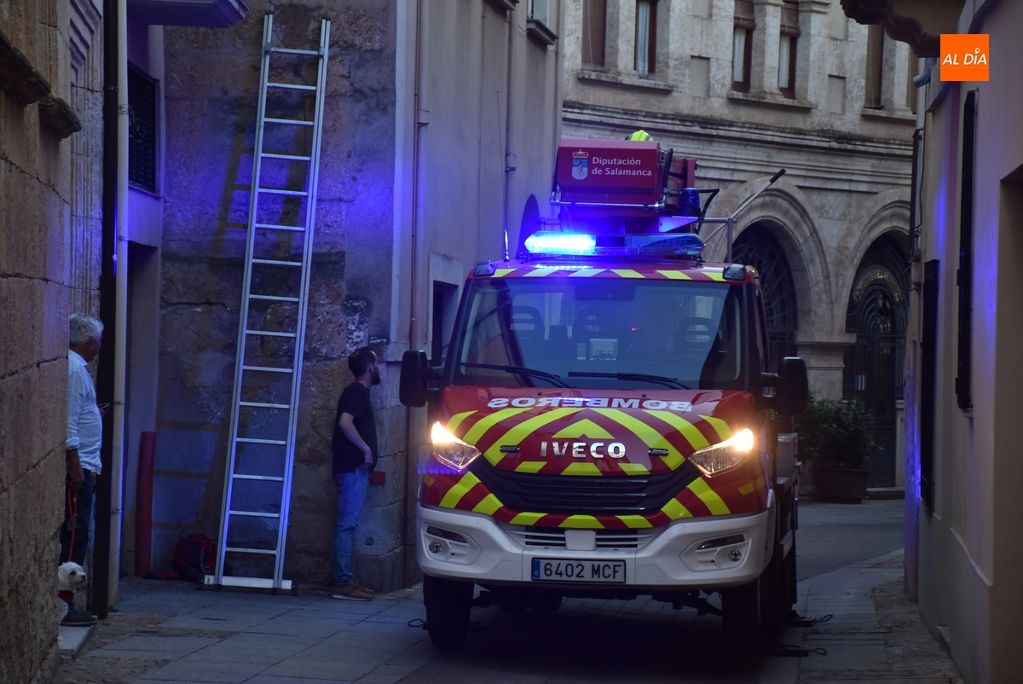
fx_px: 3626
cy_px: 342
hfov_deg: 16.1
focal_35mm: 128
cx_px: 512
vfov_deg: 10.8
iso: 720
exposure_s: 1/60
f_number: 5.3
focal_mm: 85
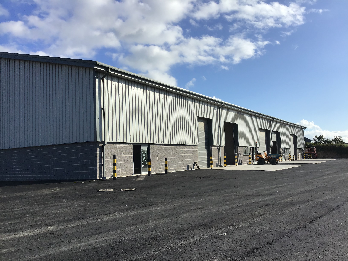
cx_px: 174
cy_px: 130
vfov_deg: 45.4
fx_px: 312
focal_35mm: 31
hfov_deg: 58.4
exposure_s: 1/1773
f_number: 2.4
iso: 25
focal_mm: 3.3
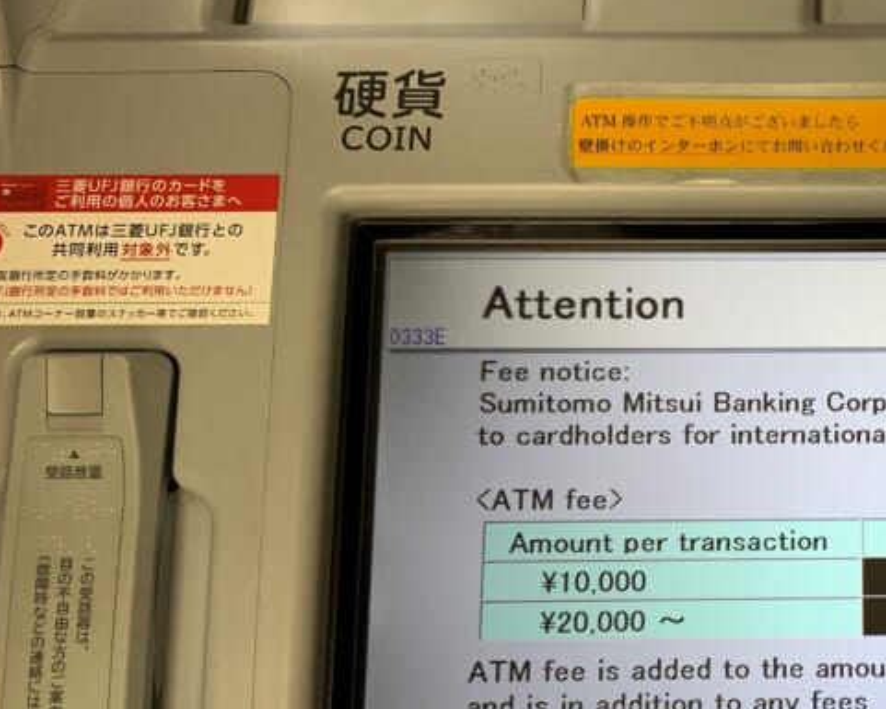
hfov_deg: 32.0
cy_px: 462
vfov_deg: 28.0
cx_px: 892
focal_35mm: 54
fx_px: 1416
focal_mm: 4.25
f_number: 1.8
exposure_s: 1/59
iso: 50
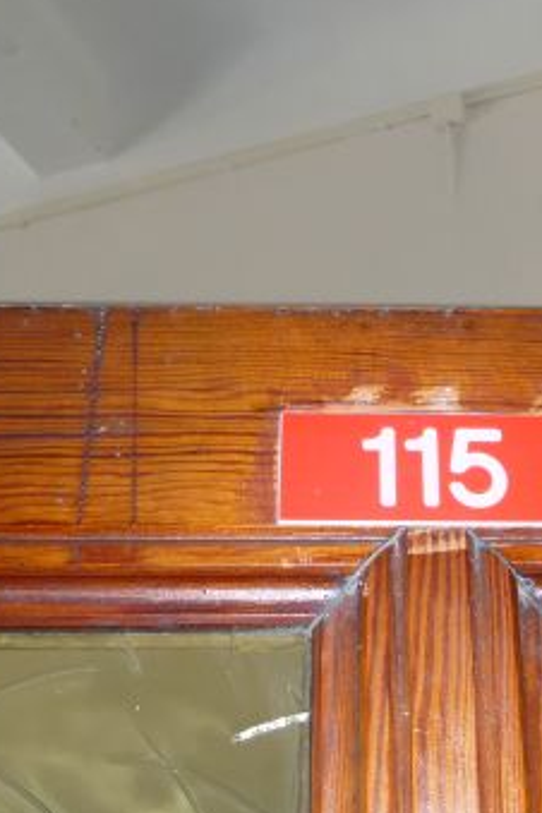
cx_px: 427
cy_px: 444
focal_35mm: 55
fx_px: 1242
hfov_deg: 24.3
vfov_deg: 36.2
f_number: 3.3
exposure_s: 1/30
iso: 100
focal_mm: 4.7
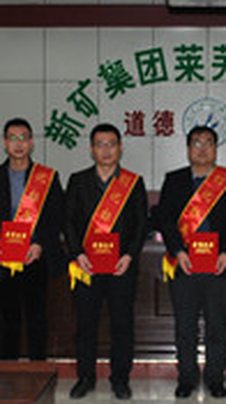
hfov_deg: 14.8
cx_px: 189
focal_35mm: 81
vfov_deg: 26.2
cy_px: 187
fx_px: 866
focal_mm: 18
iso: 200
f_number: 3.5
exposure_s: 1/60
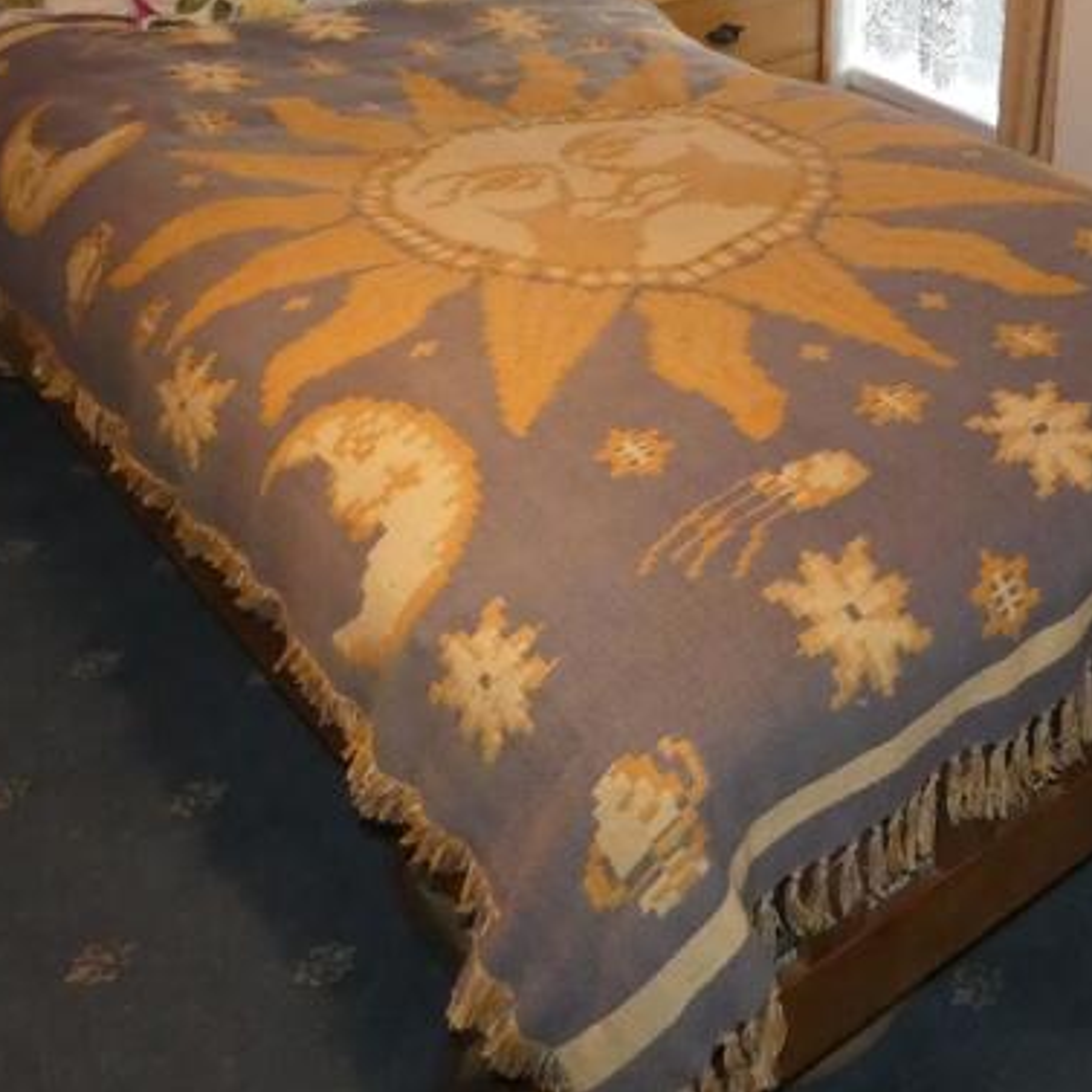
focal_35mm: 48
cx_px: 936
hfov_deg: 33.9
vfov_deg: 32.4
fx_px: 1713
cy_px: -14
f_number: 2.8
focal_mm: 3.6
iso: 800
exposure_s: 1/60
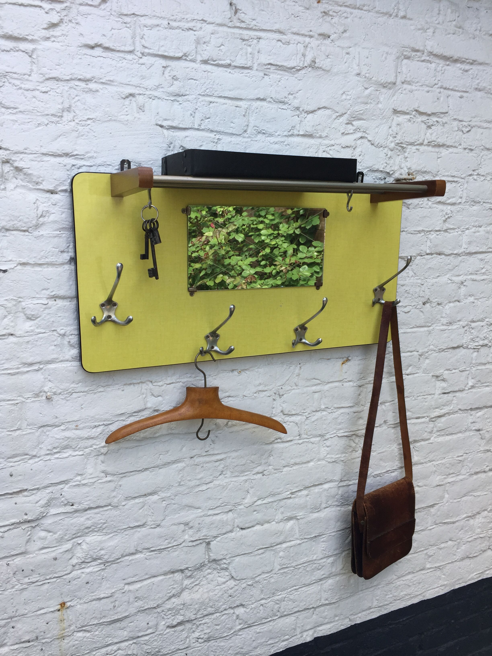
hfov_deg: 48.2
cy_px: 328
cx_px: 246
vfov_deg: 61.7
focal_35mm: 29
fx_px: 550
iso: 32
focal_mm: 4.15
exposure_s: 1/359
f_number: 2.2
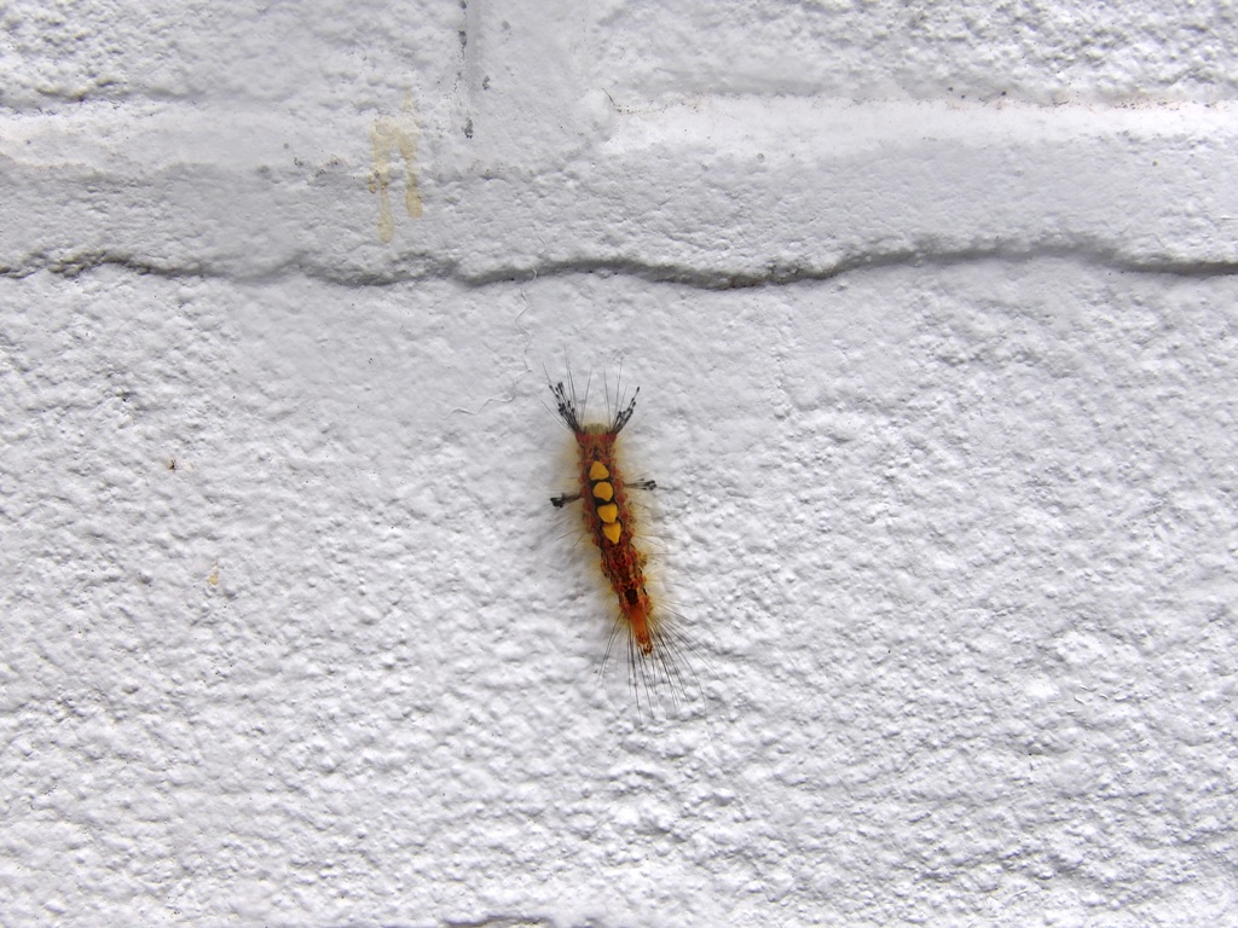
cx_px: 619
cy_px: 464
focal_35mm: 85
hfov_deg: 23.0
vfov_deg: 17.4
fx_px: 3040
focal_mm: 15.3
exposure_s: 1/400
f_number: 4.1
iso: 100
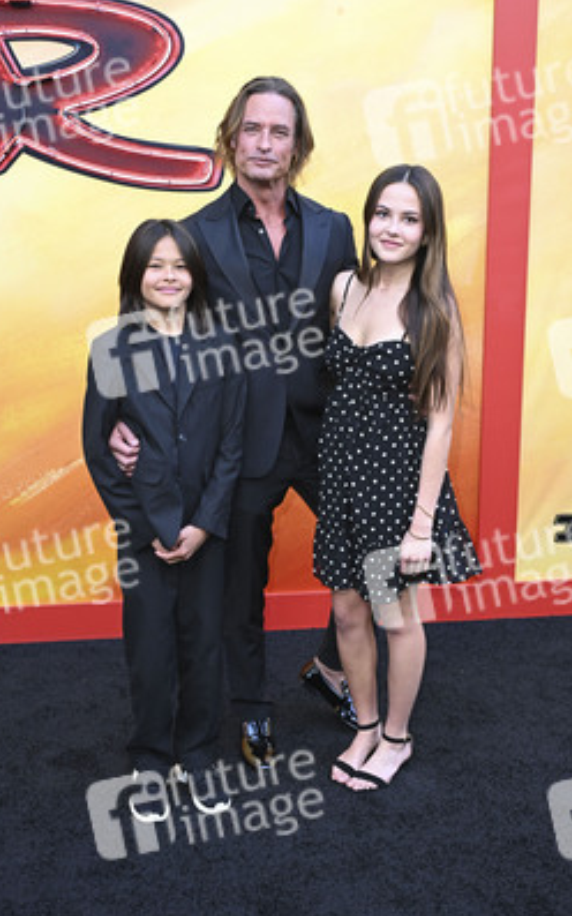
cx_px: 272
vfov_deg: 51.5
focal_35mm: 38
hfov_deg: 33.6
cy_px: 459
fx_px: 948
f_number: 5.6
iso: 1250
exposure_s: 1/200
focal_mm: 37
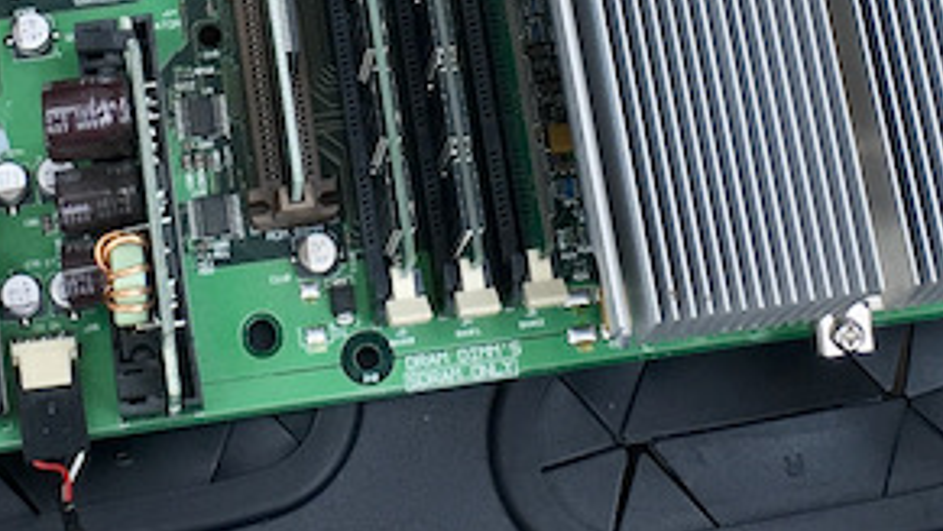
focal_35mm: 111
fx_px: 2777
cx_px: 376
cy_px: -214
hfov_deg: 19.3
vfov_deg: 10.6
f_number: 2.2
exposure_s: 1/100
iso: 25
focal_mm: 4.15
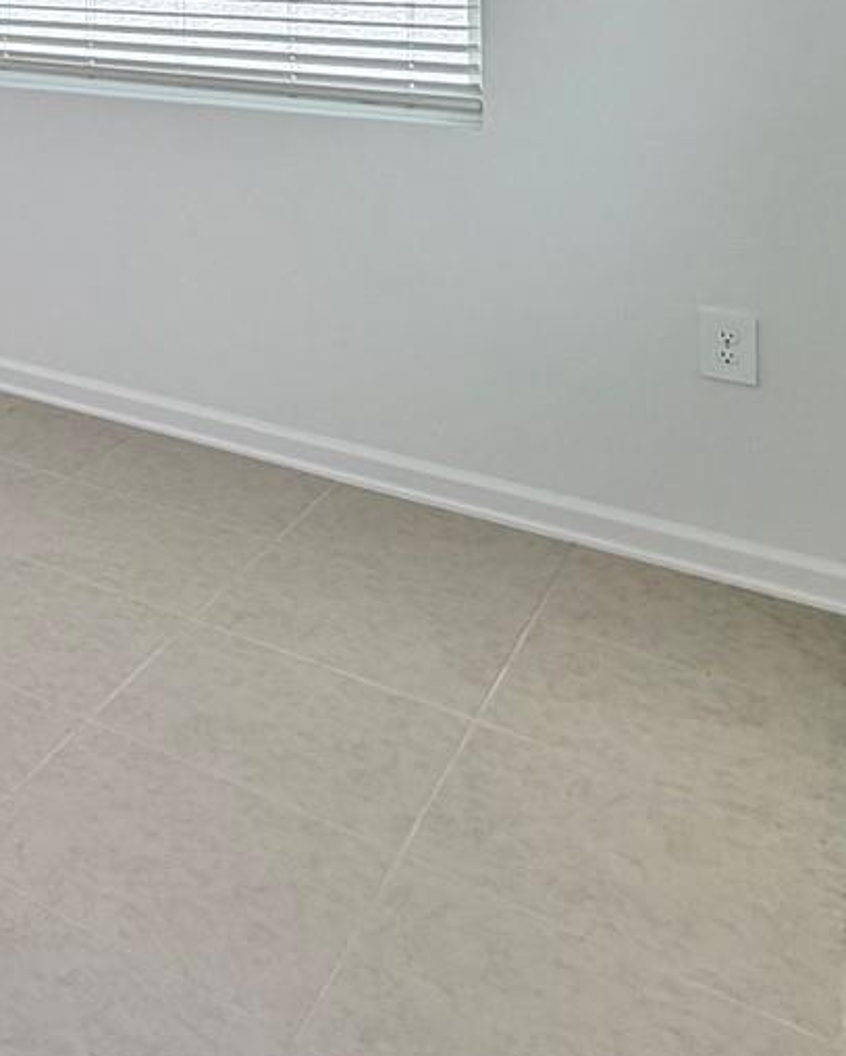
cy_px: -96
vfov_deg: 36.5
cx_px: -434
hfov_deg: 25.7
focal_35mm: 43
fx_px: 1345
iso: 125
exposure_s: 1/120
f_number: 2.2
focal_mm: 2.22
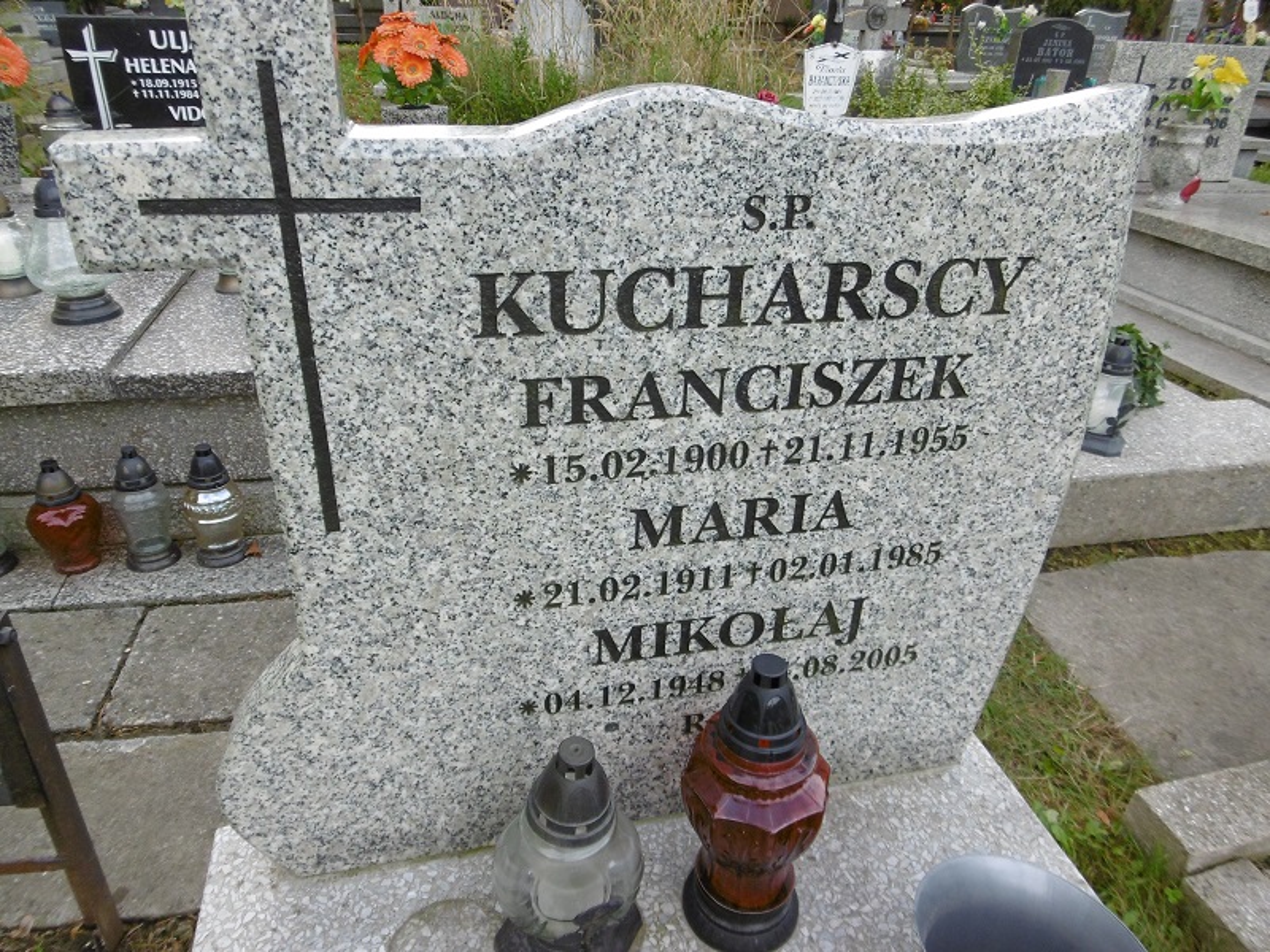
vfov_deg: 56.8
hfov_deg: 71.6
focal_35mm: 24
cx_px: 635
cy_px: 476
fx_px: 881
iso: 100
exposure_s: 1/250
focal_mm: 4.3
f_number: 3.1
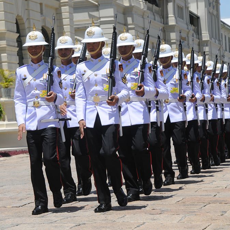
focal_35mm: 135
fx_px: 1015
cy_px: 115
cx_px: 104
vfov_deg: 12.9
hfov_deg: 12.9
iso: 200
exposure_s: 1/500
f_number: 8
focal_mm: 70
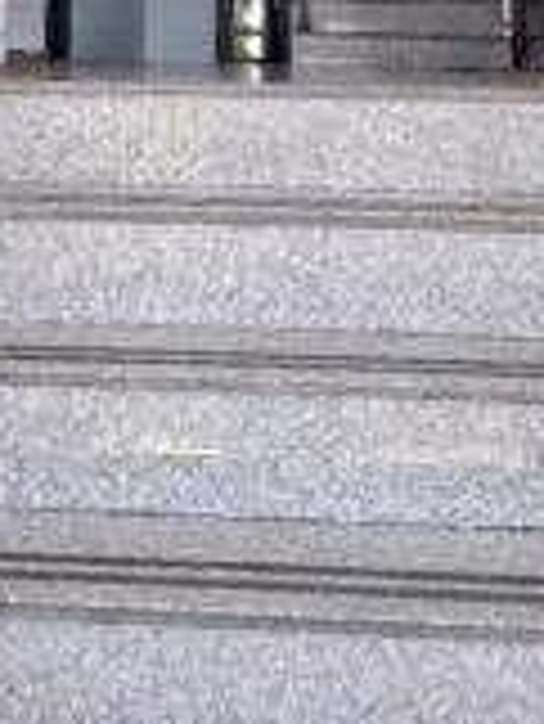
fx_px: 1193
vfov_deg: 29.2
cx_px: 193
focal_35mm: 57
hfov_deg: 25.6
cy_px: -144
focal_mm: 5.54
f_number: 1.8
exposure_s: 1/100
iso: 320
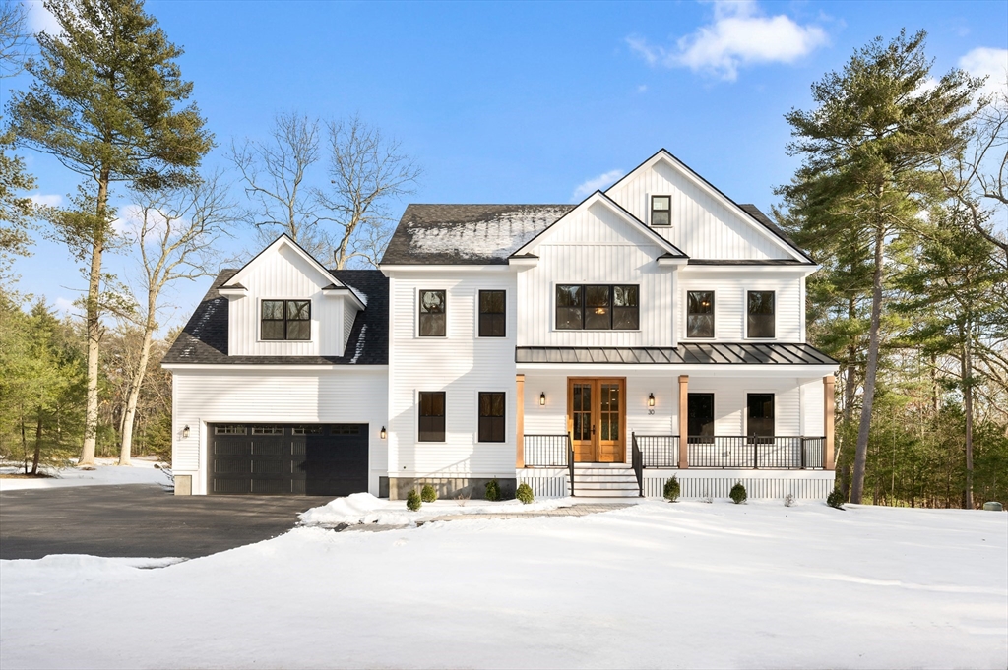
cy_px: 335
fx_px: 574
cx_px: 504
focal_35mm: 20
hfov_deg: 82.6
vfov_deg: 60.6
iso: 100
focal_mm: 20.5
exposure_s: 1/80
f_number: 8
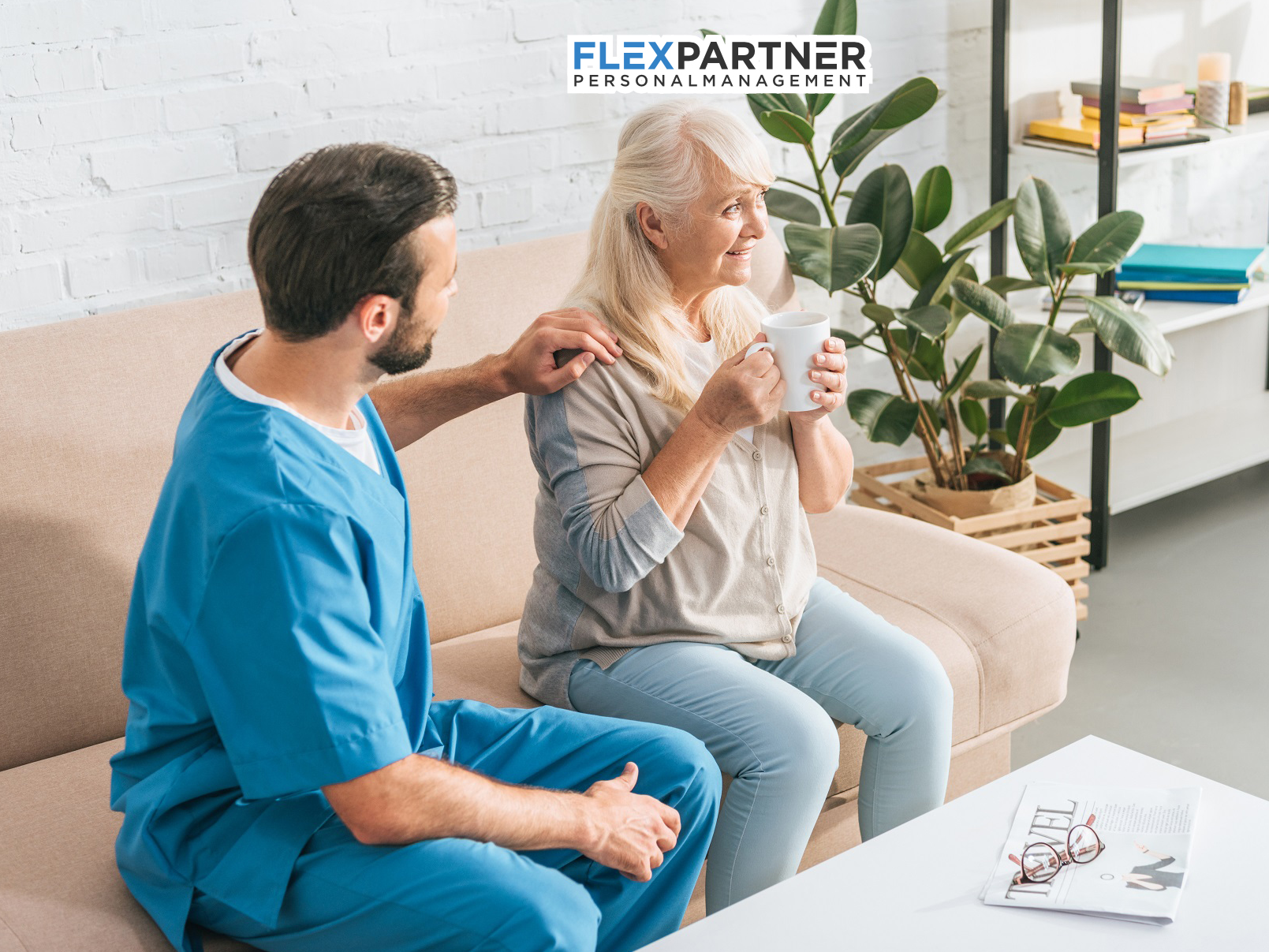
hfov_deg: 34.9
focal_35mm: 55
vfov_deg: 26.6
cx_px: 696
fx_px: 2016
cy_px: 474
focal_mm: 50
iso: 200
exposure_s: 1/200
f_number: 3.5
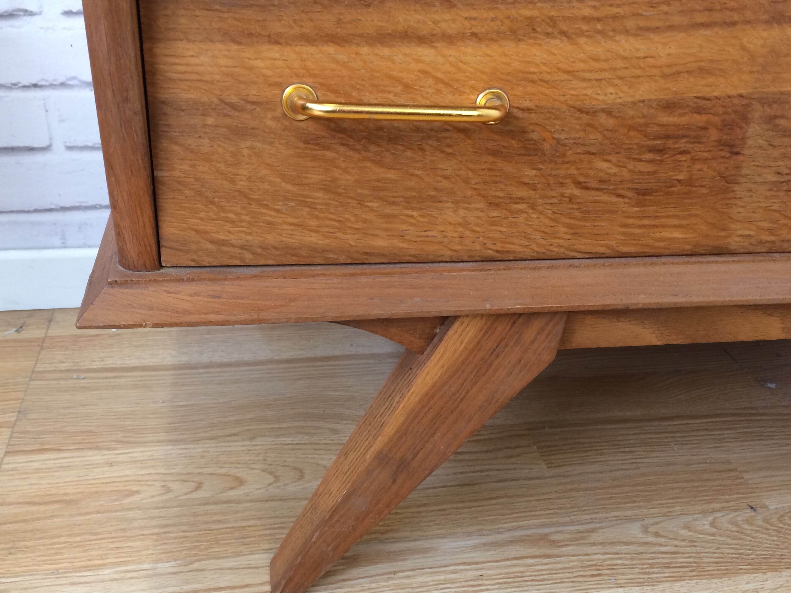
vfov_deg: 42.9
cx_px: 359
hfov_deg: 55.3
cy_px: 326
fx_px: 754
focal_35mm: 33
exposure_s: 1/33
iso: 50
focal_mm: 4.15
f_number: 2.2
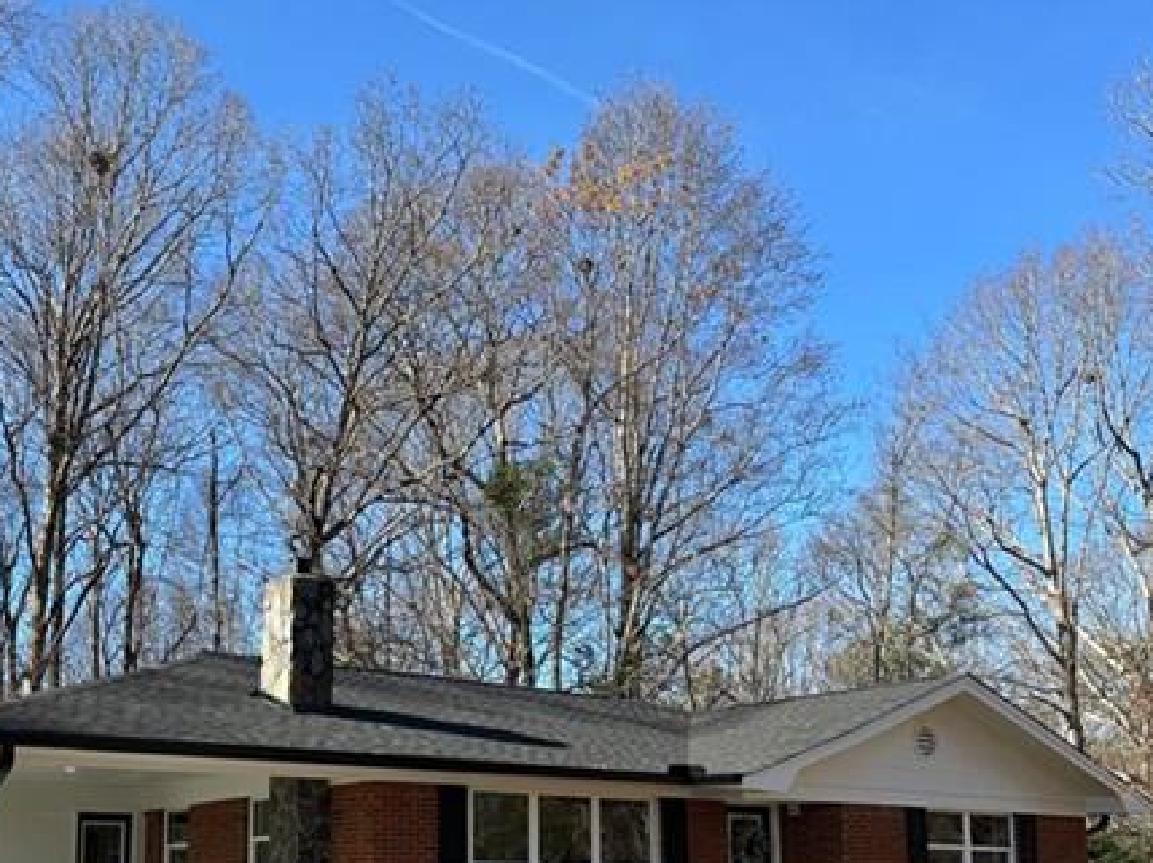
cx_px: 441
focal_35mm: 43
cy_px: 726
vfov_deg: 32.4
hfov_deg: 43.6
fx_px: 1431
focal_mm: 6.86
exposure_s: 1/1949
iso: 80
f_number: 1.78
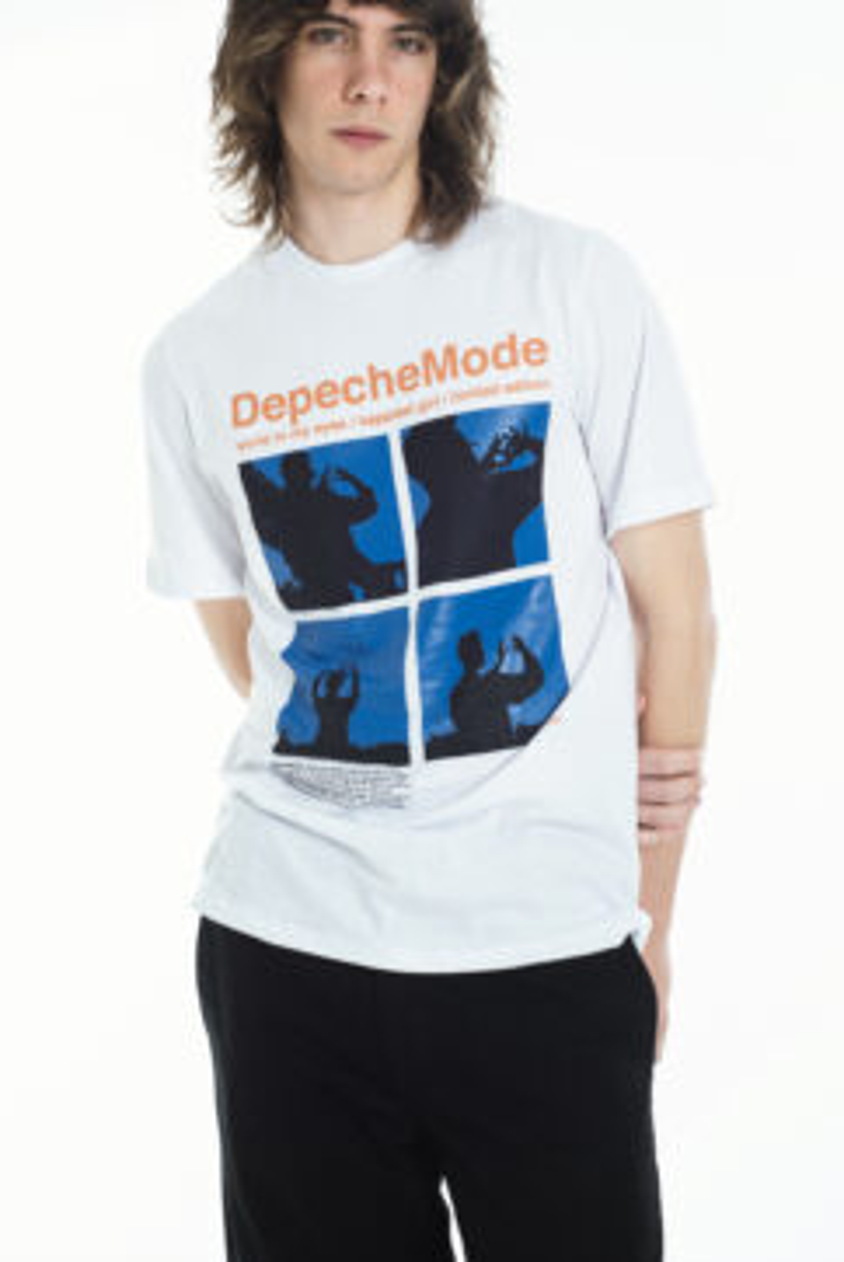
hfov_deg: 21.9
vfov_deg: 32.3
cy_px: 560
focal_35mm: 62
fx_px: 2176
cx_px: 453
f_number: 9
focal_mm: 50
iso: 100
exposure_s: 1/125
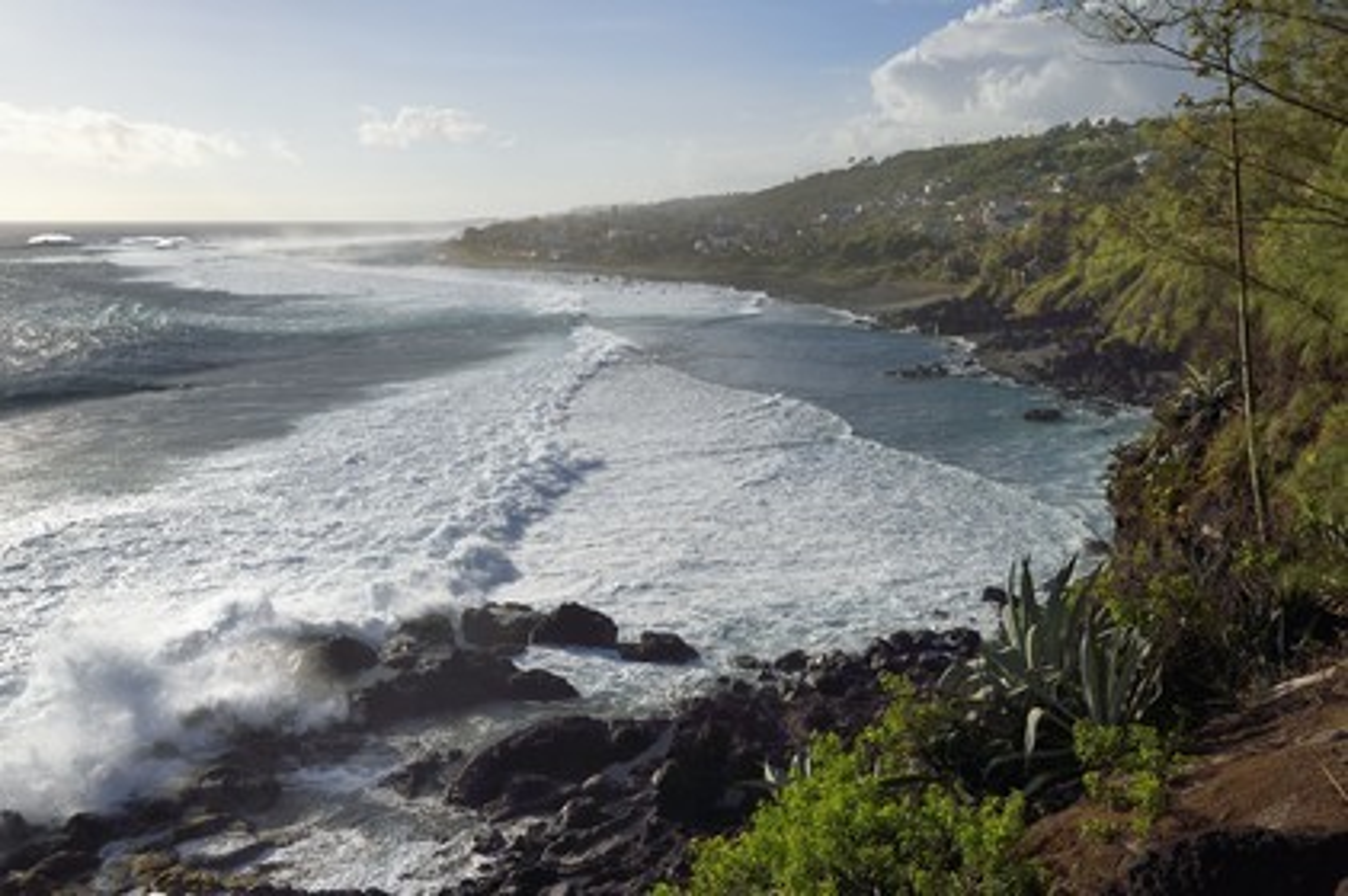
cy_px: 448
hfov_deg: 58.8
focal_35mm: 32
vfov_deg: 41.1
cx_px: 674
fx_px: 1197
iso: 200
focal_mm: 32
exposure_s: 1/640
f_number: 11
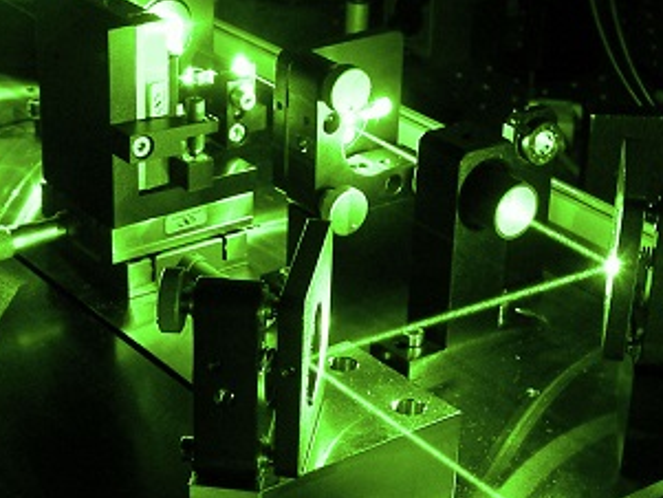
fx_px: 1667
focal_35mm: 87
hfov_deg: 22.5
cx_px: 344
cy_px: 371
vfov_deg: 16.9
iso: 80
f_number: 2.8
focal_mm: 6.3
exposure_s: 16
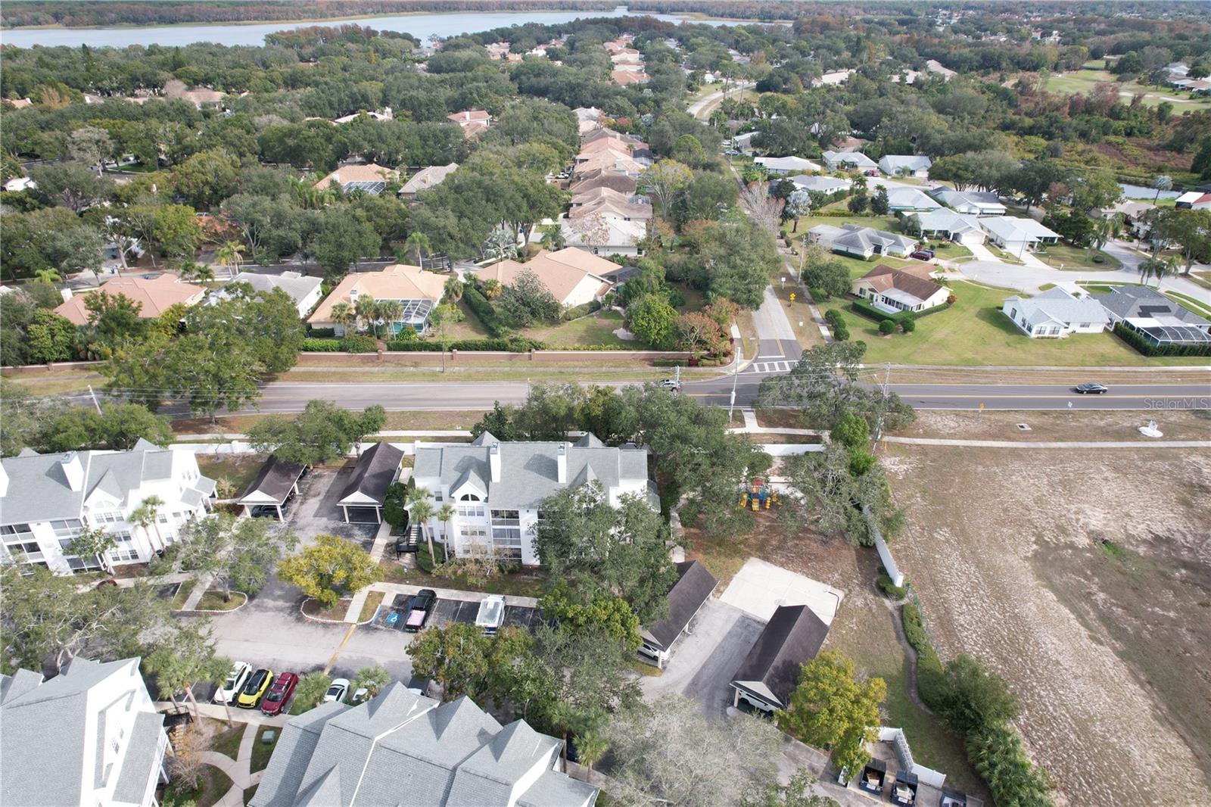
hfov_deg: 78.6
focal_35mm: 22
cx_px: 606
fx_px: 740
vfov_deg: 57.2
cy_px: 404
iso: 140
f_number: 2.8
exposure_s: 1/800
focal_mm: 8.38
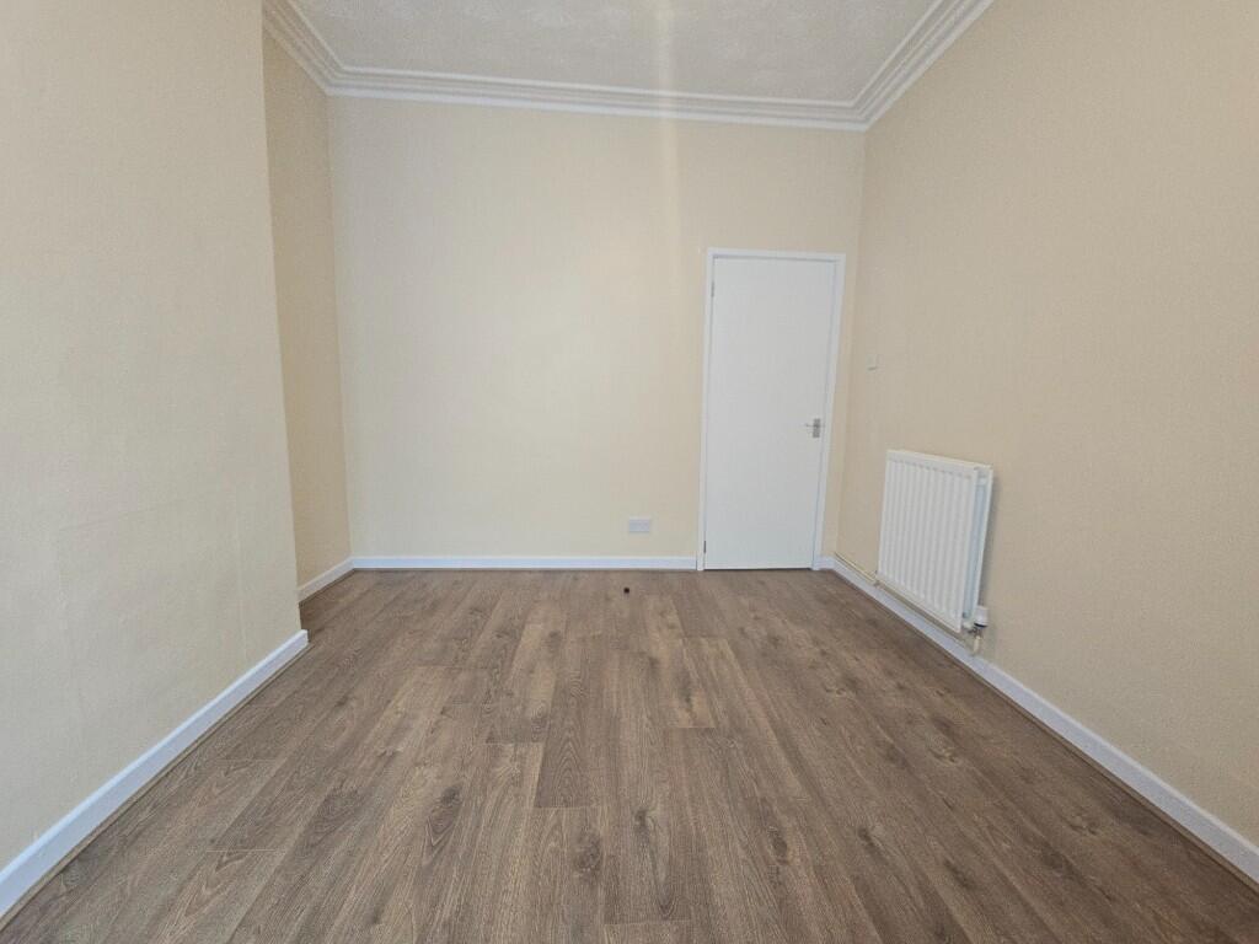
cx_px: 630
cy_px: 472
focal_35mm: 13
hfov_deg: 106.2
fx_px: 473
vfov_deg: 89.9
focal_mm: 2.2
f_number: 2.2
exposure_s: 1/60
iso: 100
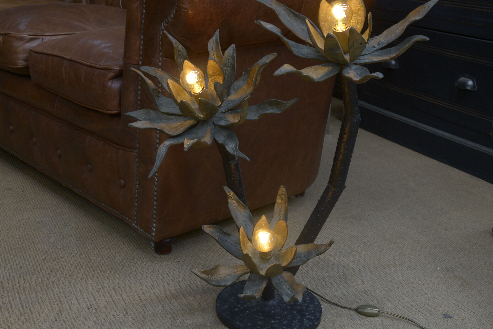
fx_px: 630
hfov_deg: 42.5
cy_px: 120
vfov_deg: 29.1
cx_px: 198
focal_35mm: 46
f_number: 8
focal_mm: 32
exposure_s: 1/50
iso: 640
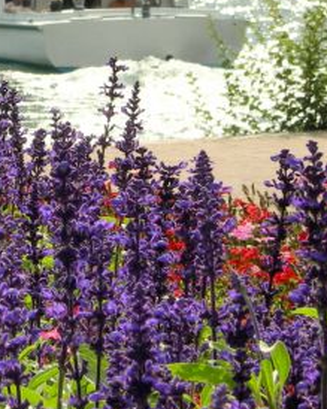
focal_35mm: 262
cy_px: -4
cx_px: -40
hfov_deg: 5.9
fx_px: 3171
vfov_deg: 7.3
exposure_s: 1/172
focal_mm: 19.1
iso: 50
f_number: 7.3
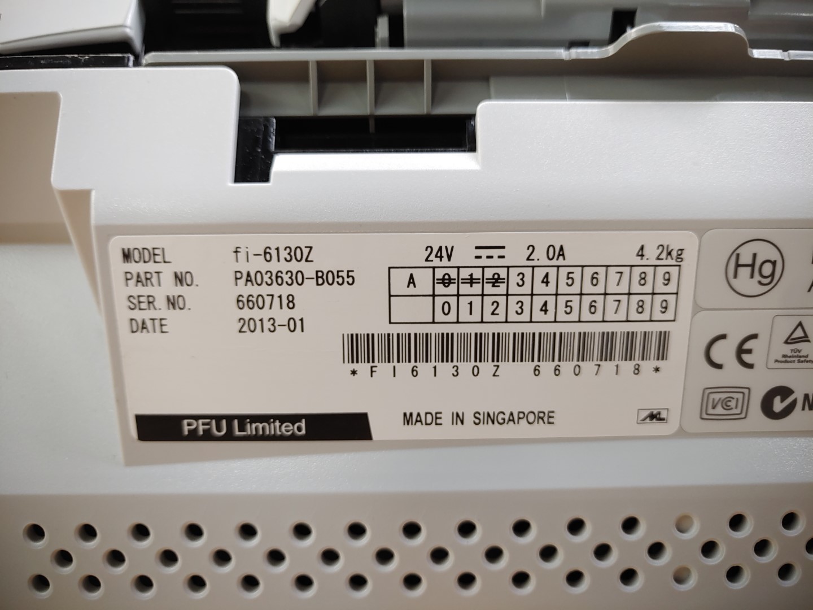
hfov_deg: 67.3
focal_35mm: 26
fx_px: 611
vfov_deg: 53.1
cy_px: 305
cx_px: 406
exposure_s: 1/120
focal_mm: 4.36
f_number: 1.8
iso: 50
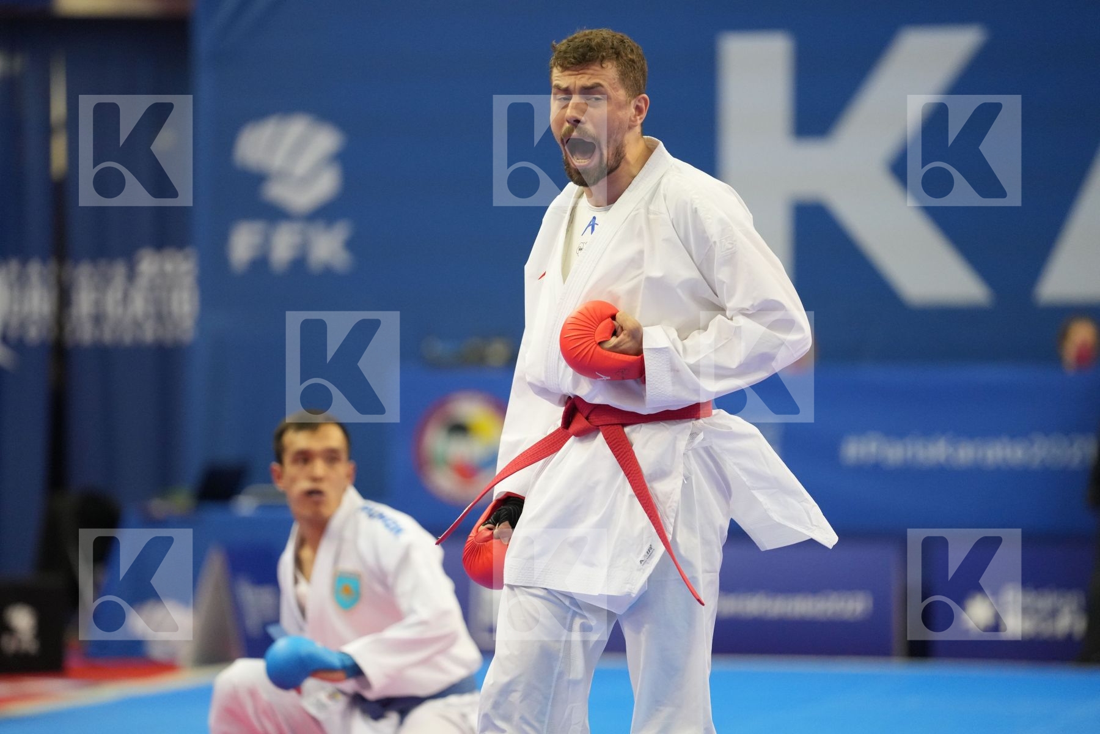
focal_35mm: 200
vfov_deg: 6.9
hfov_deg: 10.3
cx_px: 550
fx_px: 6111
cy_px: 367
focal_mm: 200
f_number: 2.8
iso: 4000
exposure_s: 1/1000
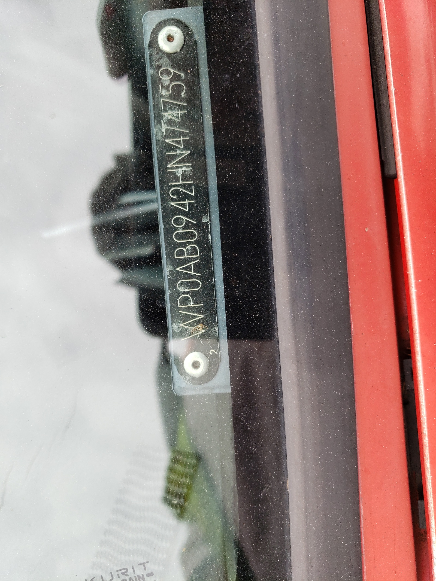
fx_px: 437
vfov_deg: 67.3
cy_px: 290
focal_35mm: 26
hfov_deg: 53.1
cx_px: 218
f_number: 1.5
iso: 50
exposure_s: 1/286
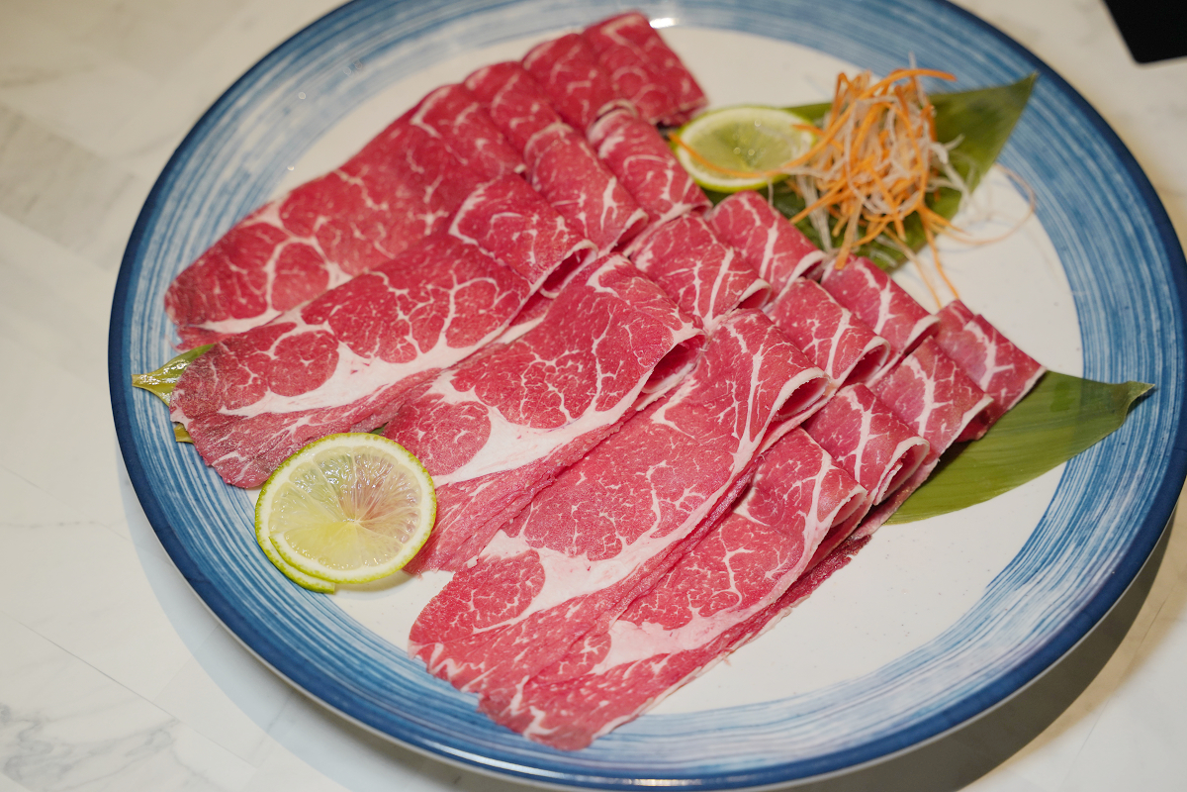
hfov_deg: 32.9
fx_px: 2011
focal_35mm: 61
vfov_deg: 22.3
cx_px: 594
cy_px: 396
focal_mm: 61
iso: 640
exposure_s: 1/160
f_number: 4
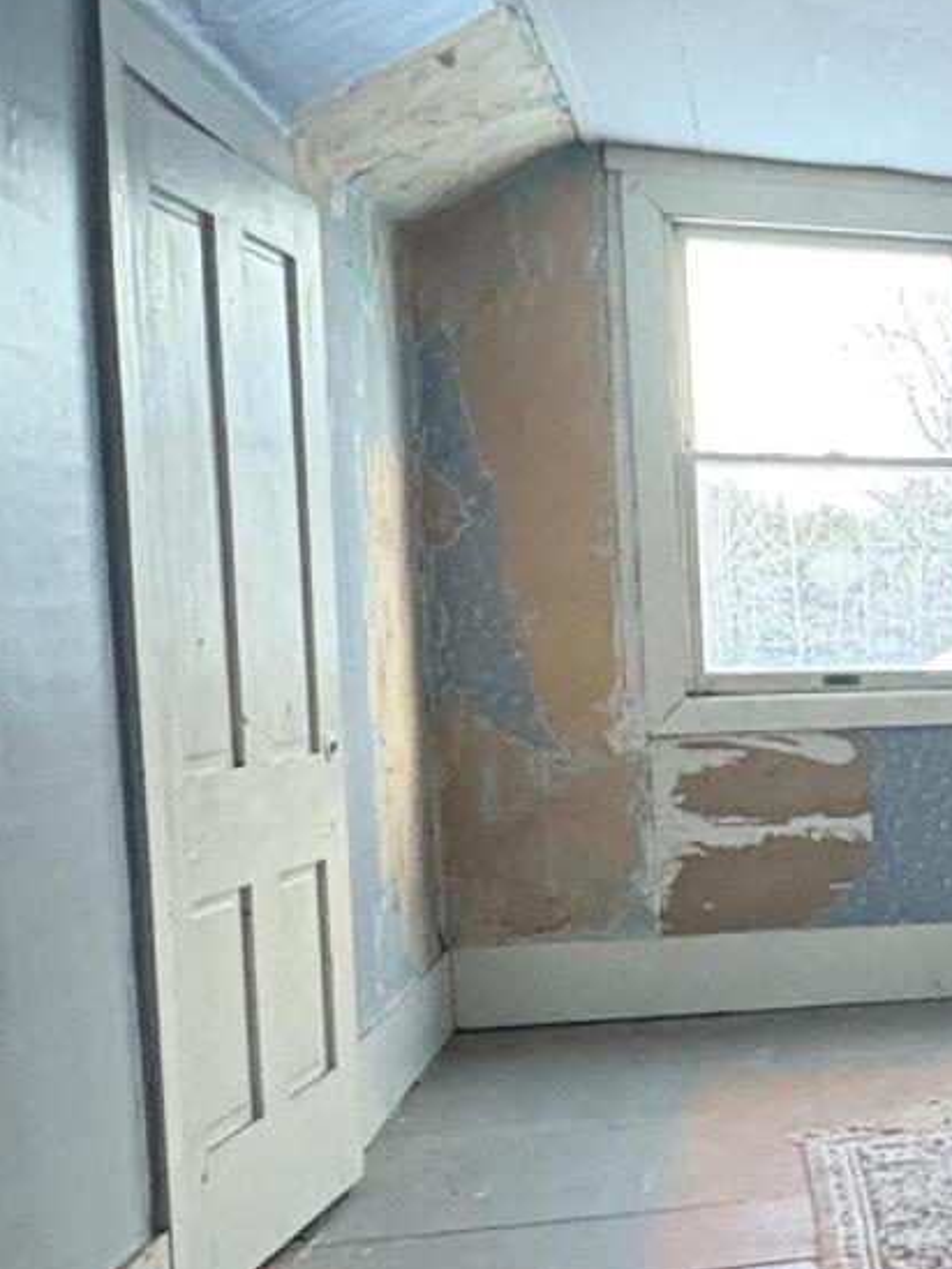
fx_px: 1869
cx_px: 1527
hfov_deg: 22.1
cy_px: 804
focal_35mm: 51
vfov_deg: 37.2
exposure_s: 1/39
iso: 1000
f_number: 2.2
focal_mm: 2.22
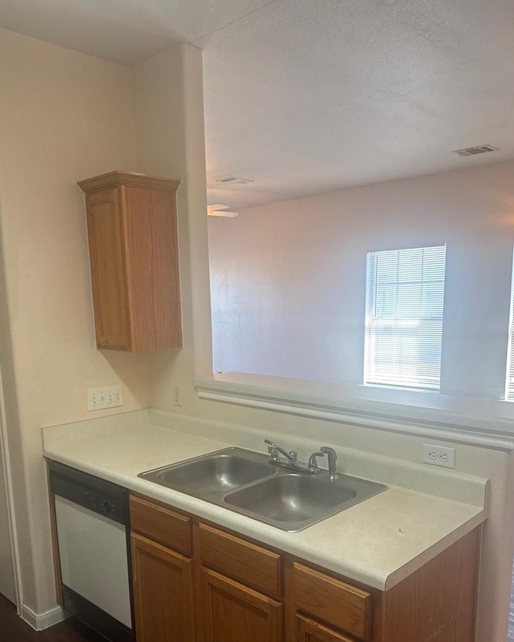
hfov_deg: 50.0
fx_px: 551
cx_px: 243
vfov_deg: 59.9
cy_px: 389
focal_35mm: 29
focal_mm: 6.76
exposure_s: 1/120
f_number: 1.78
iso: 200
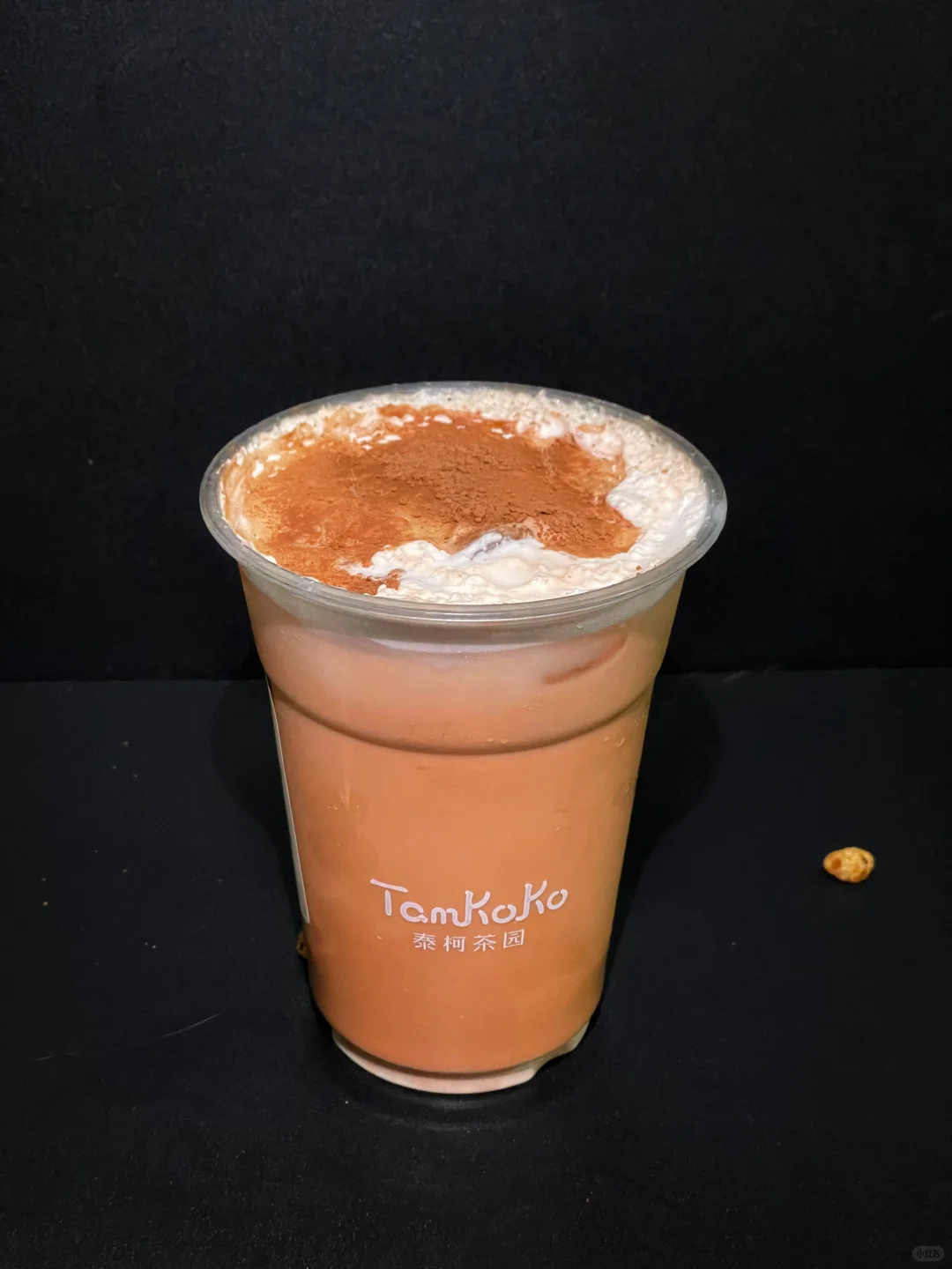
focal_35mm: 52
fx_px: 1907
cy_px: 634
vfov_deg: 36.8
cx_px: 476
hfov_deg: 28.0
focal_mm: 6
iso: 500
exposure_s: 1/50
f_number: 2
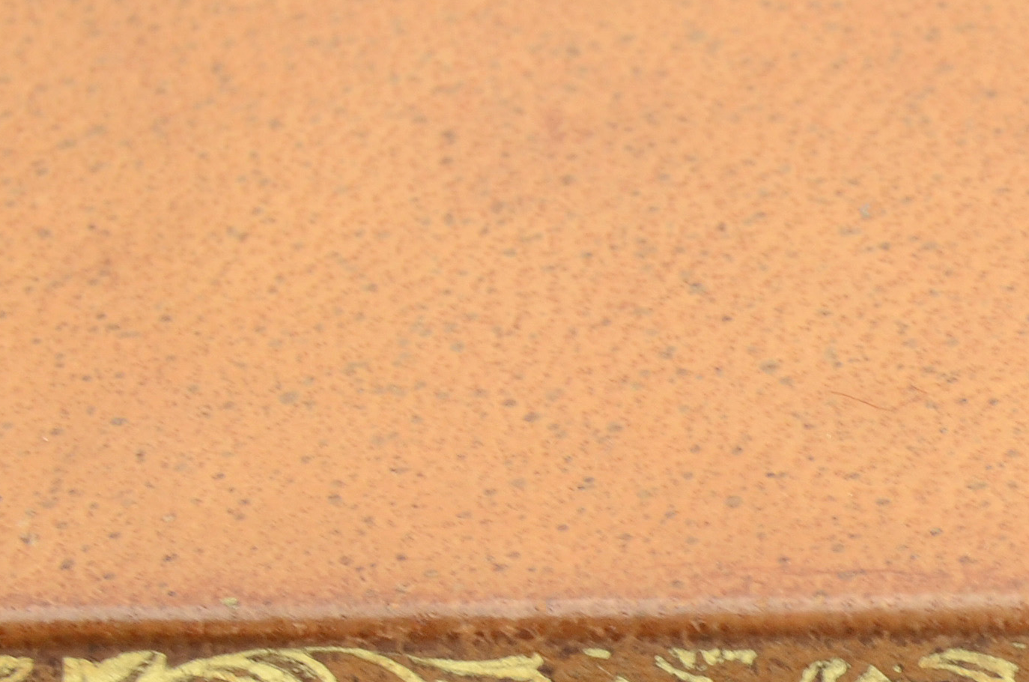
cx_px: 1529
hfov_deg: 6.9
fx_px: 8437
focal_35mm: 296
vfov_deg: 4.6
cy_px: 694
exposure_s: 1/125
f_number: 13
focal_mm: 55
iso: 200
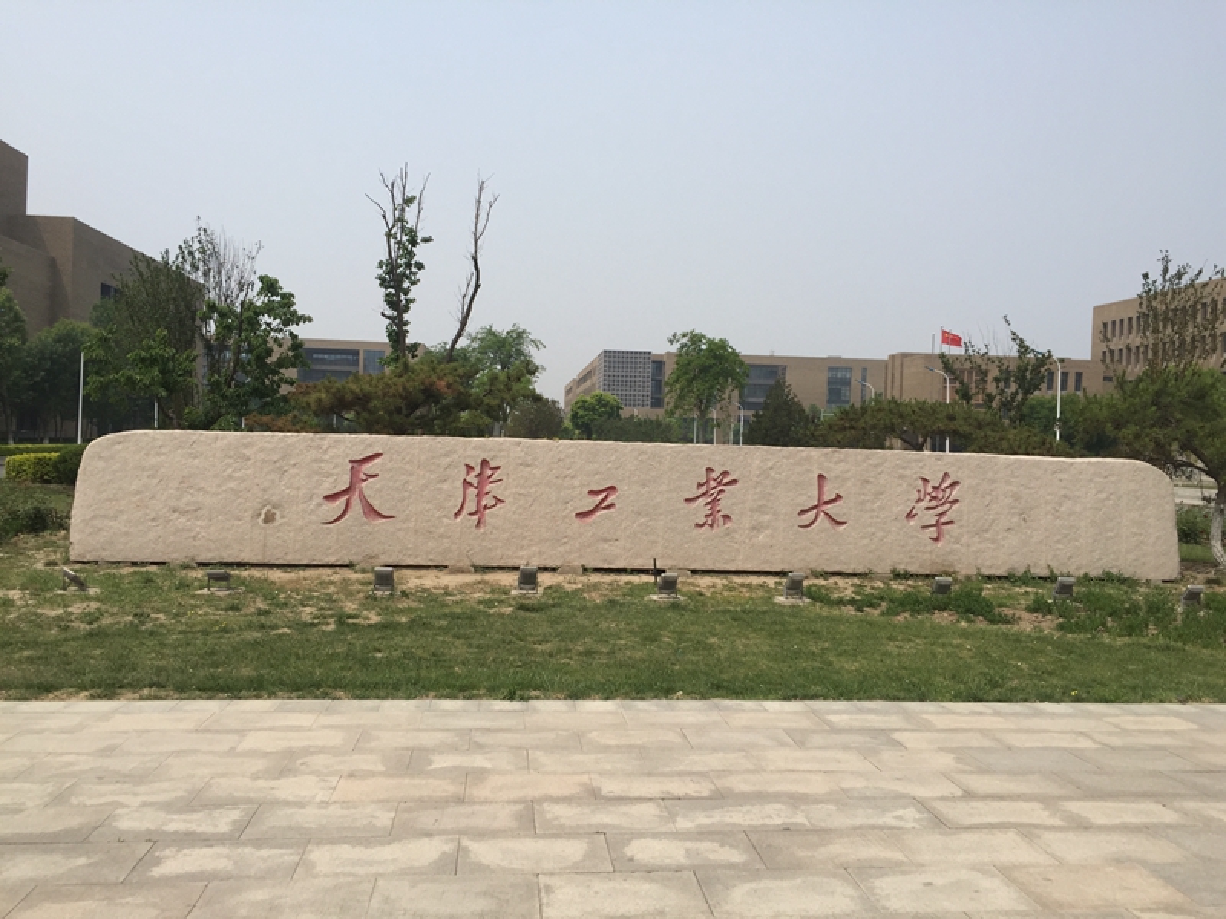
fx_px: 1027
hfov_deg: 61.7
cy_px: 460
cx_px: 613
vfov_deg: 48.2
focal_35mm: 29
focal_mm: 4.15
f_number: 2.2
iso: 32
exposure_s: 1/2639
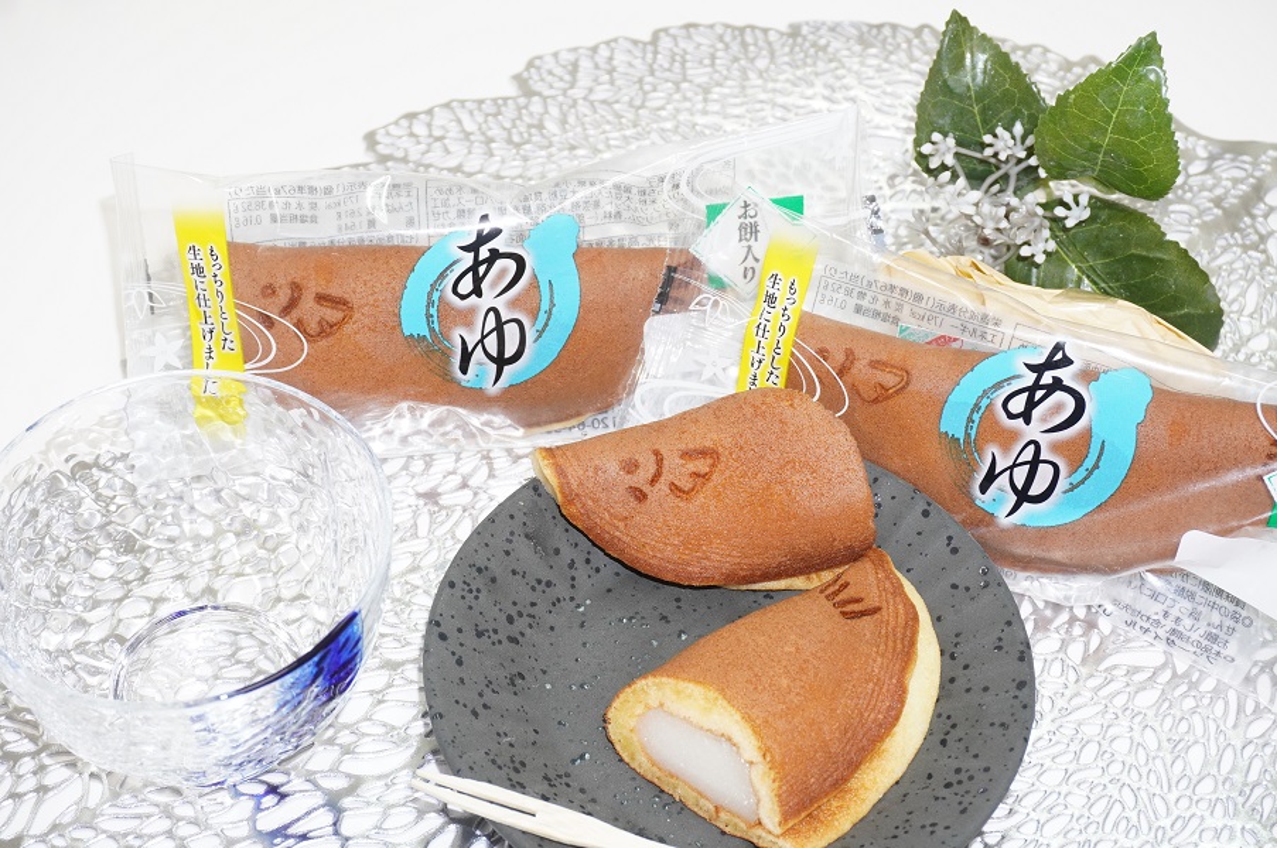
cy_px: 424
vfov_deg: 23.7
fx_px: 2020
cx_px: 638
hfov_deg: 35.1
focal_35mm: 57
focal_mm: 38
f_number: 8
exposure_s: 1/60
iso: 1600
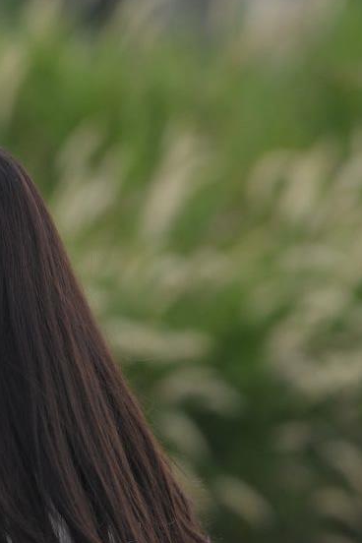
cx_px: -40
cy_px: 798
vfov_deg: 2.8
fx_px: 11131
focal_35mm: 738
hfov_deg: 1.9
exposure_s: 1/640
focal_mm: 190
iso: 400
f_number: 4
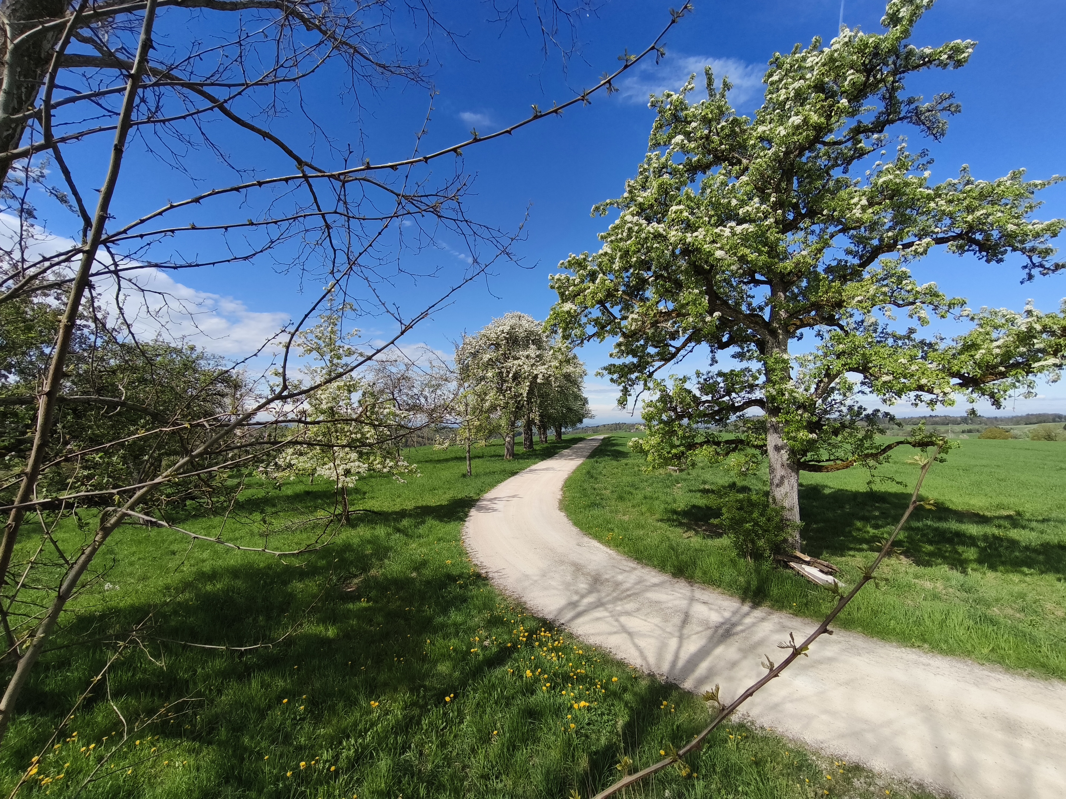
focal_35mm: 15
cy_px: 400
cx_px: 533
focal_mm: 1.91
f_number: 2.2
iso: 50
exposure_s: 1/1764
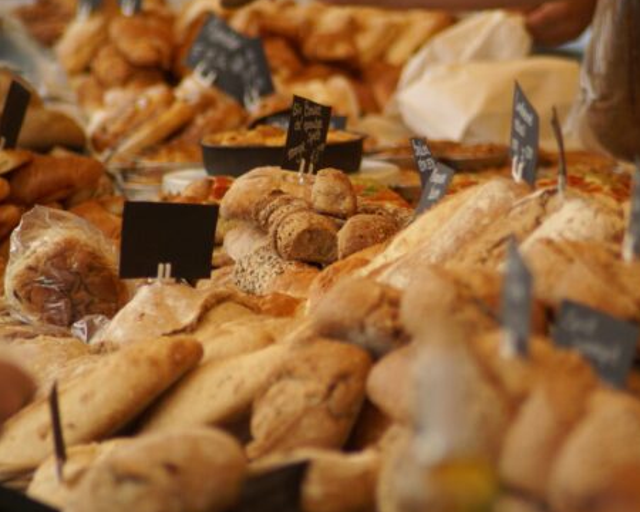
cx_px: 402
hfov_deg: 4.5
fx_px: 8183
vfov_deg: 3.6
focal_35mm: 432
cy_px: 243
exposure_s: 1/320
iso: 400
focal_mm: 230
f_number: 5
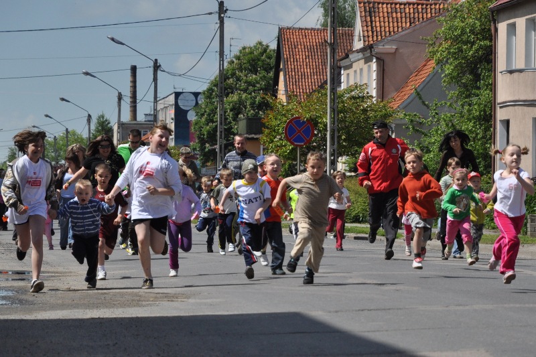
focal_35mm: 128
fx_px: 1898
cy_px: 178
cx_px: 268
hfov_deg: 16.1
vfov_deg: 10.7
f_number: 5.6
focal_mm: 85
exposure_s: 1/4000
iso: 500
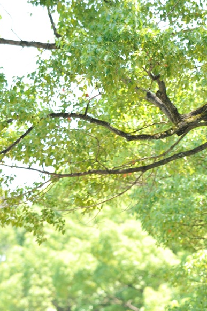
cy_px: 396
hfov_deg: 3.4
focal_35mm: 400
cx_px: 185
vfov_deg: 5.1
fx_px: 3456
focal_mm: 155
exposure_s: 1/250
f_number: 3.5
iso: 200
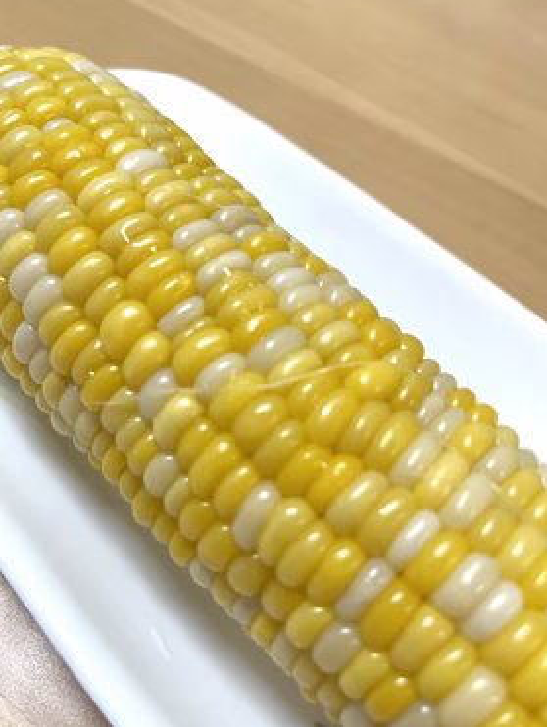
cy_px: 368
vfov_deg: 63.4
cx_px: 263
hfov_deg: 49.8
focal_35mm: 28
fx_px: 589
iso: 64
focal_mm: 5.1
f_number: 1.6
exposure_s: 1/99
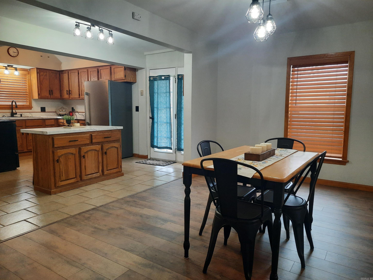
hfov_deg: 69.4
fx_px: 269
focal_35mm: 25
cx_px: 186
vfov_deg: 54.9
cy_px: 140
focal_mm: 4.6
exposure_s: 1/60
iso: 250
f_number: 2
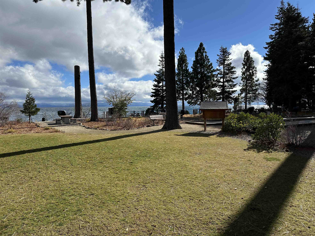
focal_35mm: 24
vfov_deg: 56.8
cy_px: 118
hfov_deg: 71.6
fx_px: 218
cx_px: 158
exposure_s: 1/6211
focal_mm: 6.86
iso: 80
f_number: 1.78
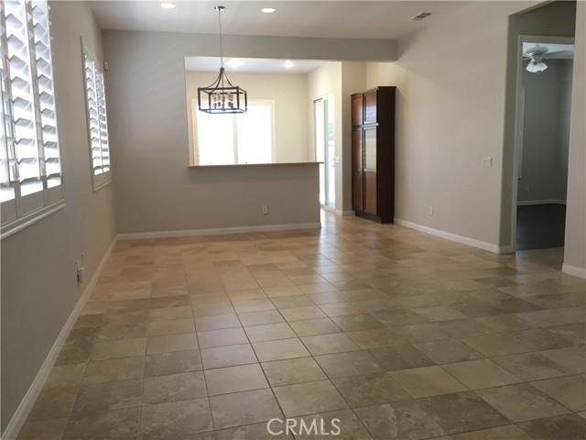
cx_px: 293
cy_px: 220
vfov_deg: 48.2
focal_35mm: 29
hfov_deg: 61.7
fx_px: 491
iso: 64
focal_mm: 4.15
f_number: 2.2
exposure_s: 1/30
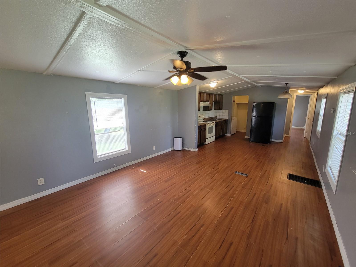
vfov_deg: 89.9
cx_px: 178
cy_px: 134
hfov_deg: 106.2
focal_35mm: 13
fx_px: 134
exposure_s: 1/60
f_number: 2.2
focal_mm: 2.2
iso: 125
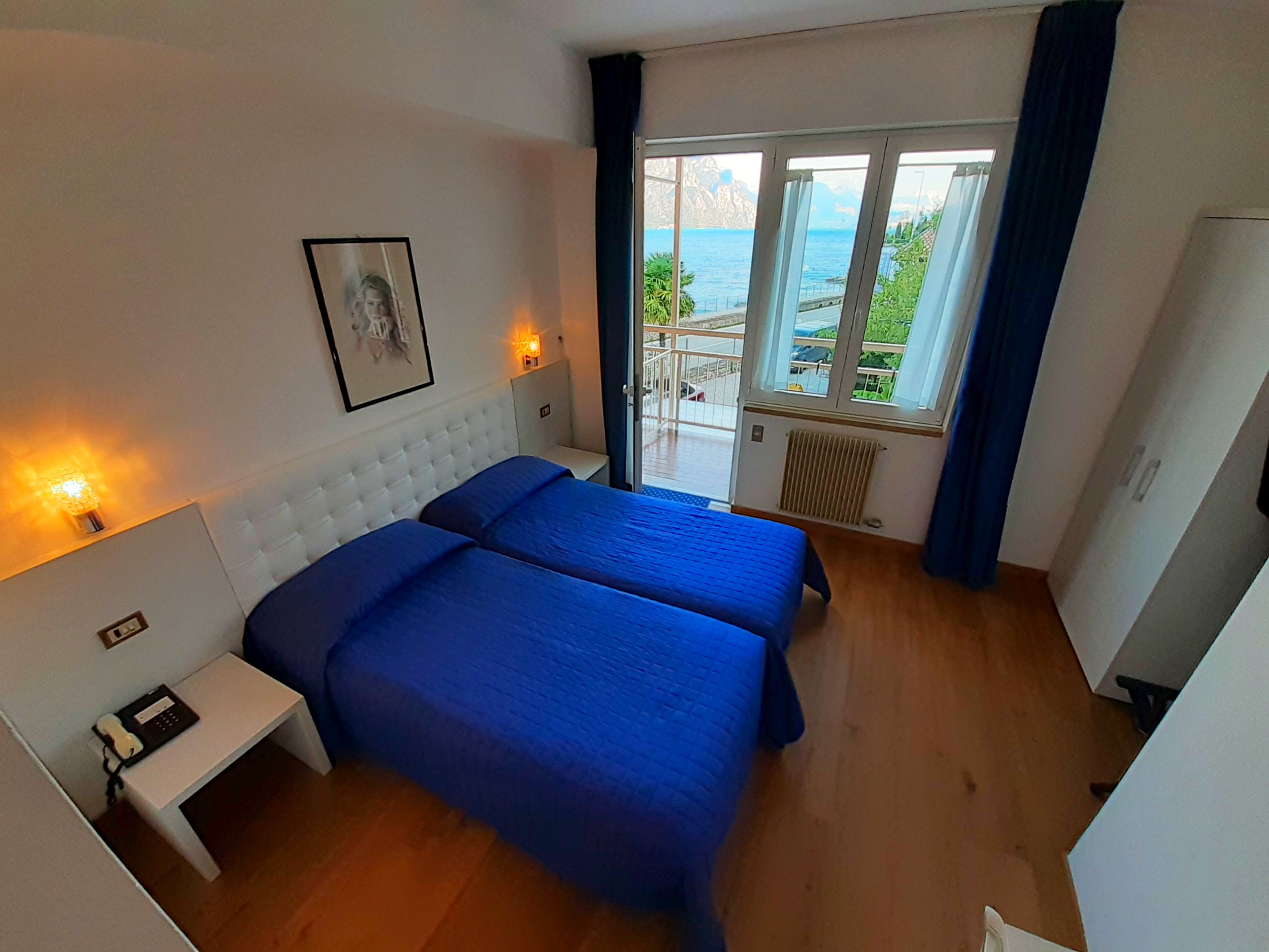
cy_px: 476
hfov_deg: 106.2
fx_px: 477
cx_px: 634
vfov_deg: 89.9
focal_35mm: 13
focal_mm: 1.13
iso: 40
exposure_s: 1/144
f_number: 2.2
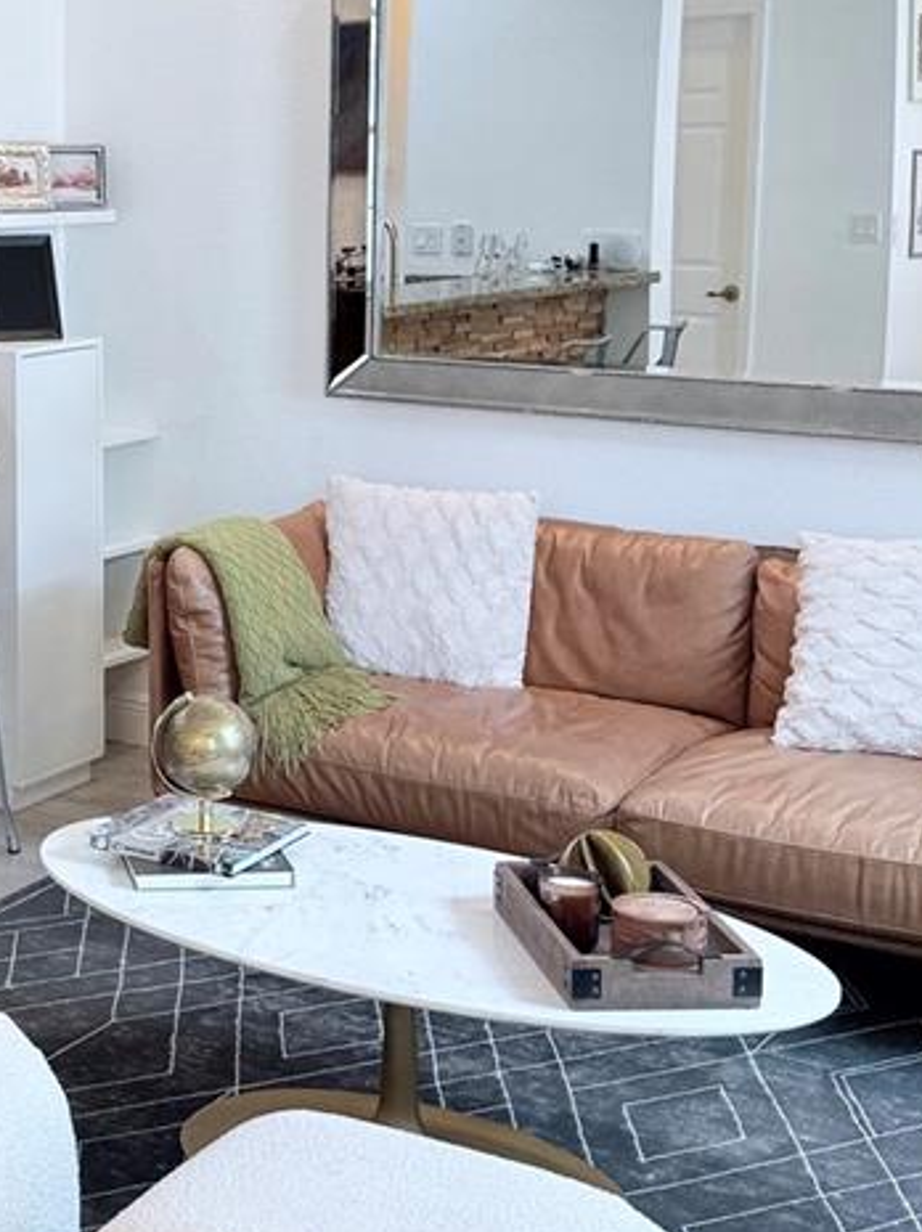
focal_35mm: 62
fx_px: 2205
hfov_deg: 22.7
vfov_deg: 30.9
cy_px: 397
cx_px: -11
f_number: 1.78
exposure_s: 1/120
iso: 80
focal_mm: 6.76
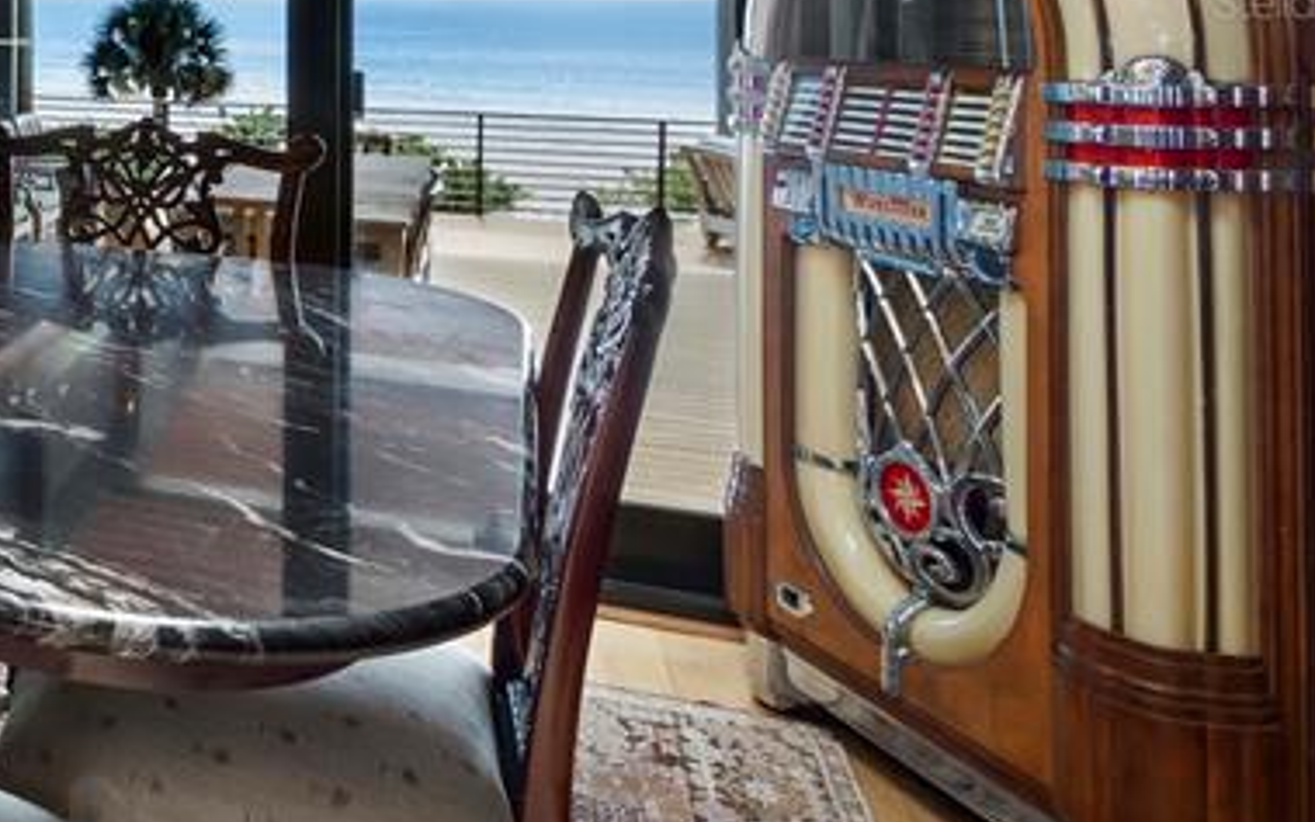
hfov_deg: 35.5
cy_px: 0
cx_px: -350
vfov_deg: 29.8
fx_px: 1434
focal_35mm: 40
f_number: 11
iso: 200
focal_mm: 7
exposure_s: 1/1.25
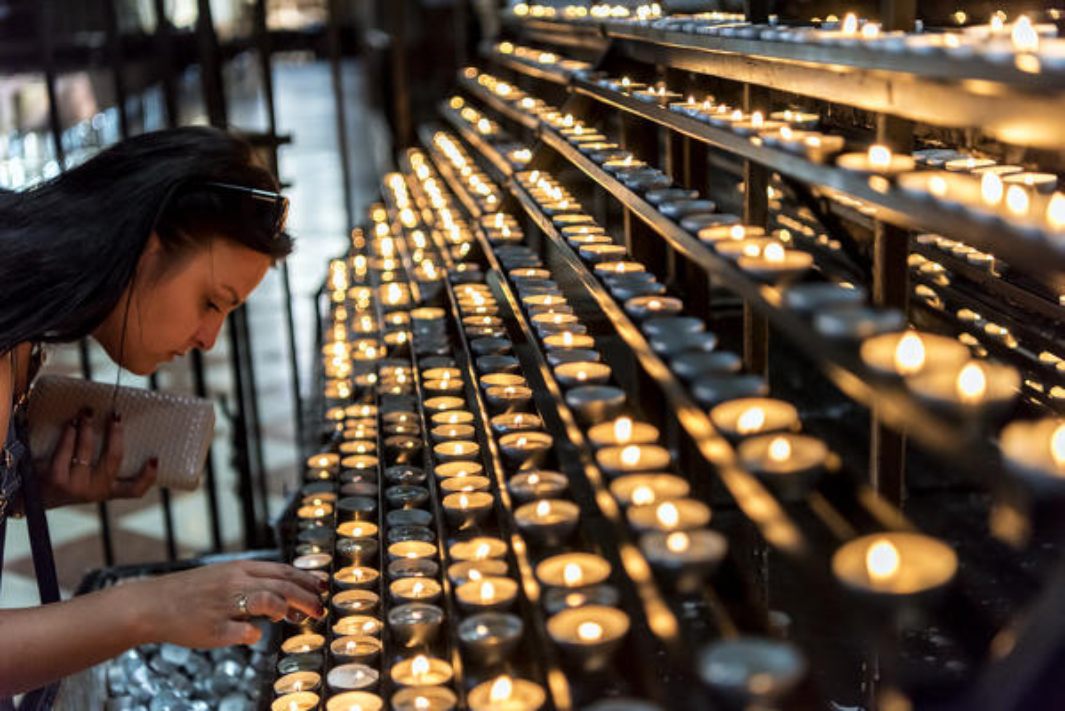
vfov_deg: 27.0
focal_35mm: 50
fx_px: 1480
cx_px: 532
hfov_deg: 39.6
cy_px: 356
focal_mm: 50
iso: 1600
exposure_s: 1/320
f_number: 2.8
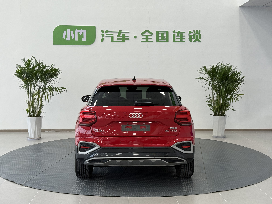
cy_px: 102
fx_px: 377
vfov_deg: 30.3
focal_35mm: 48
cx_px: 136
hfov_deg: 39.7
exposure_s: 1/109
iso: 100
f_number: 1.78
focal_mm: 6.76
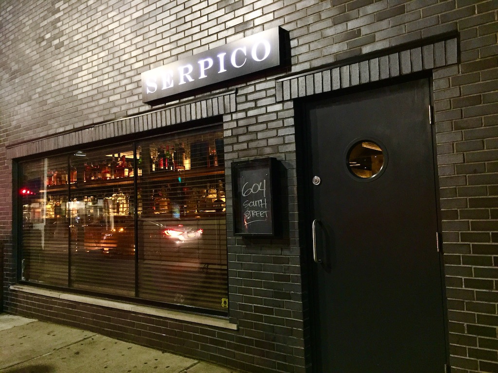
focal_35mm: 29
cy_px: 186
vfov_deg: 48.2
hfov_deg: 61.7
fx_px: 417
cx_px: 249
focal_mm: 4.15
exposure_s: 1/24
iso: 250
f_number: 2.2
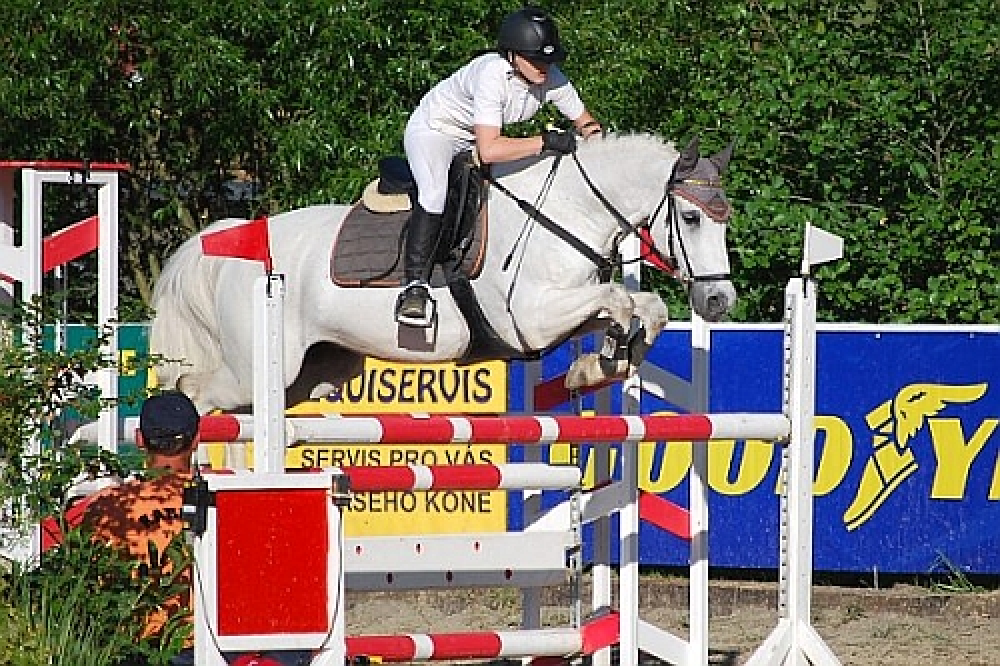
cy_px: 333
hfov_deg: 6.9
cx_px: 500
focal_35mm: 300
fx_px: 8330
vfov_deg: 4.6
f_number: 5.6
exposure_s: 1/1000
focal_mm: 200
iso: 180
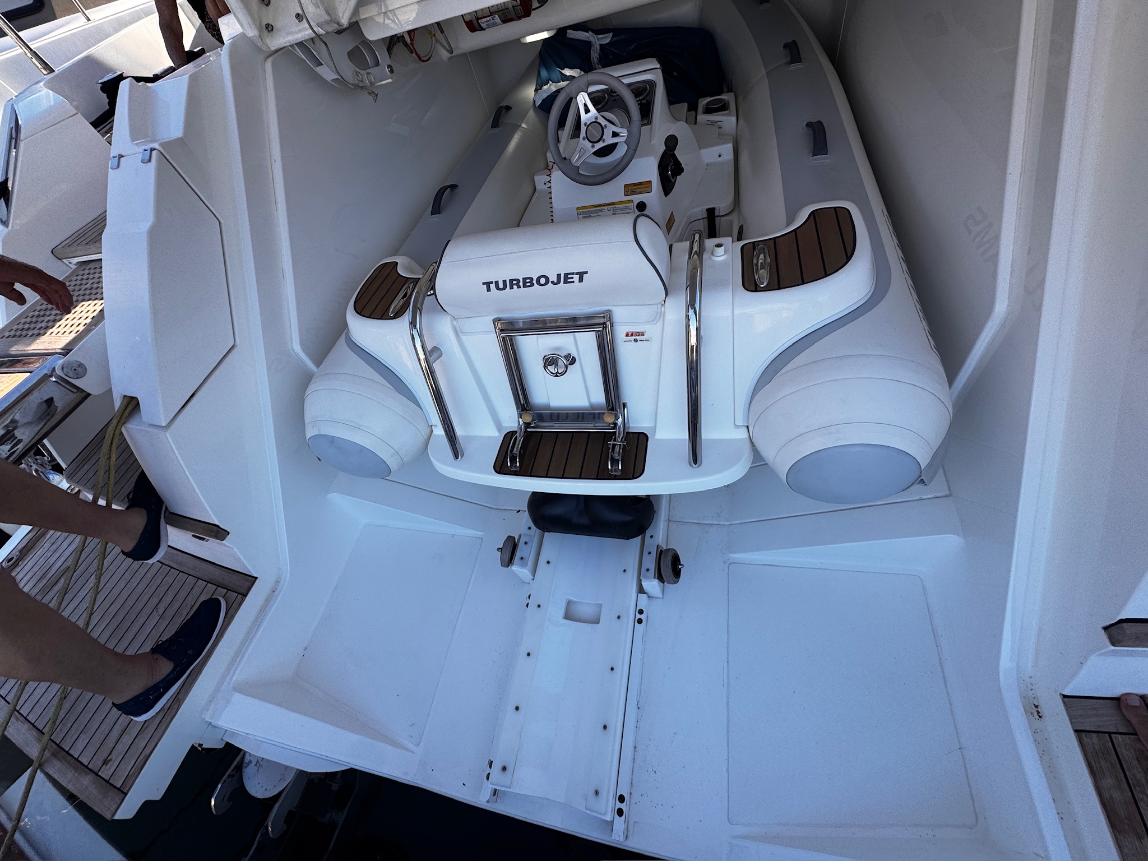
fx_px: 464
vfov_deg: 85.7
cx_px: 574
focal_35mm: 14
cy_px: 430
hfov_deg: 102.1
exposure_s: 1/388
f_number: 2.2
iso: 40
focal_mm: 2.22
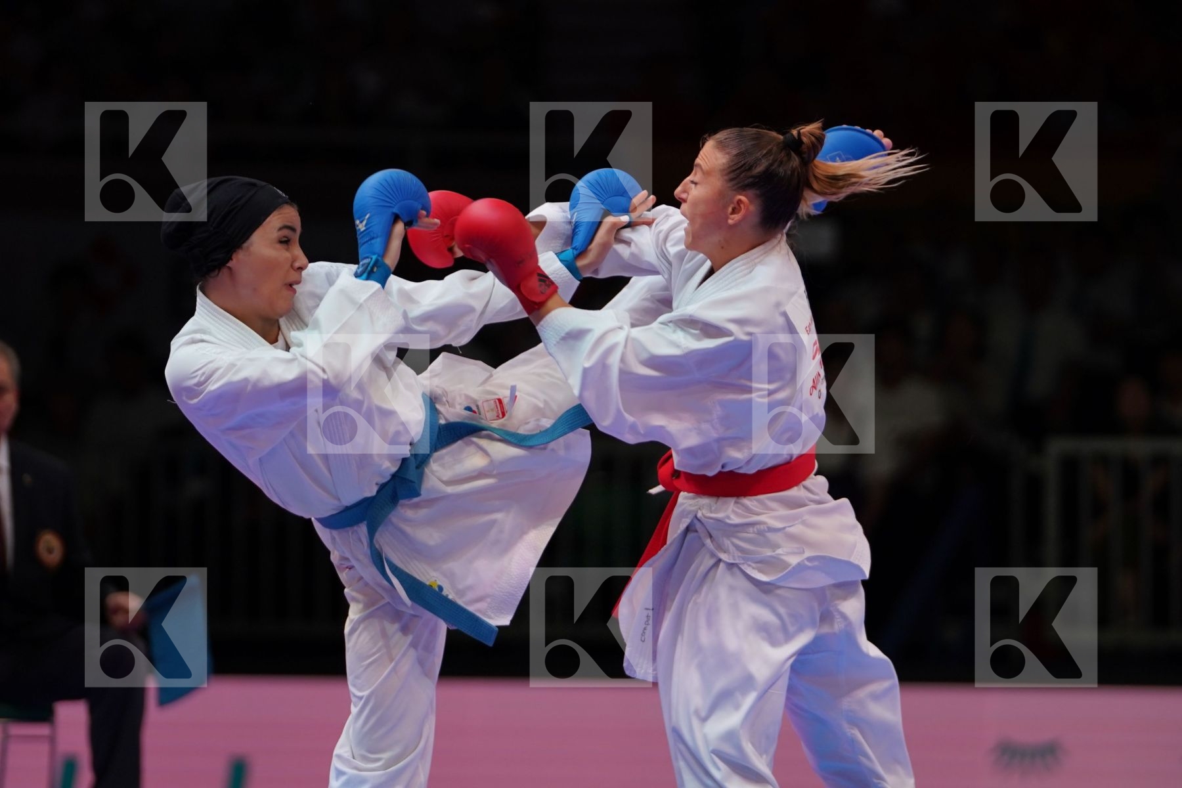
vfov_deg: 5.8
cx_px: 591
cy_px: 394
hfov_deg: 8.7
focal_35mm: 238
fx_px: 7814
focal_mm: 159
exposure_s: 1/1000
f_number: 2.8
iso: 640
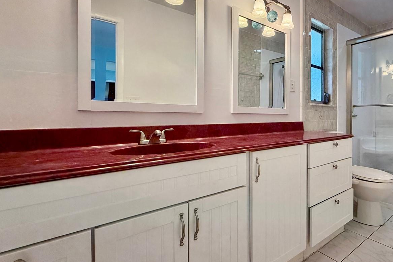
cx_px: 264
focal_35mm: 20
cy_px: 118
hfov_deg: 81.0
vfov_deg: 61.8
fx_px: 218
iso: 160
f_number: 2.2
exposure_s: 1/120
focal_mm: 2.22
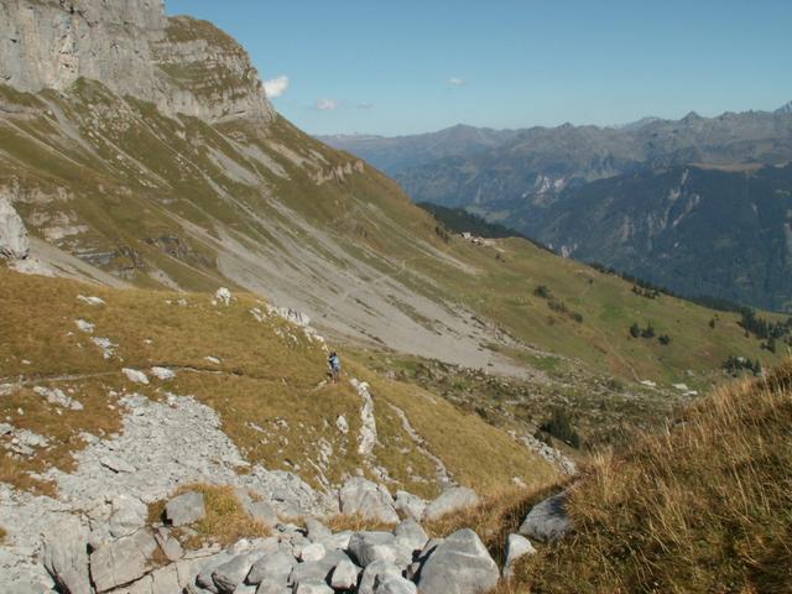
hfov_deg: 52.6
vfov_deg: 40.7
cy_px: 297
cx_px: 396
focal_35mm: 35
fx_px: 801
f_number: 8
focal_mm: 5.86
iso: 50
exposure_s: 1/200
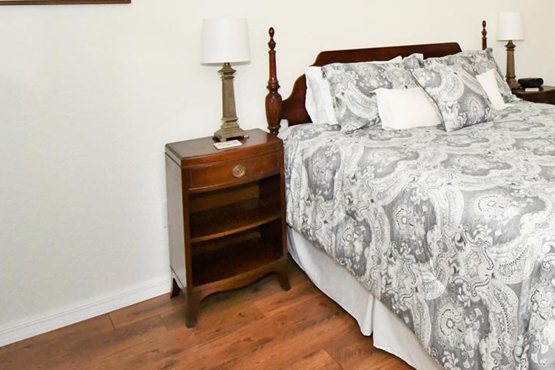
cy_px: 21
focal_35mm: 32
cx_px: 513
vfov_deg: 37.7
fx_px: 493
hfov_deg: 51.0
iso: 3200
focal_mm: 10
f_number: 4.5
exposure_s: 1/60
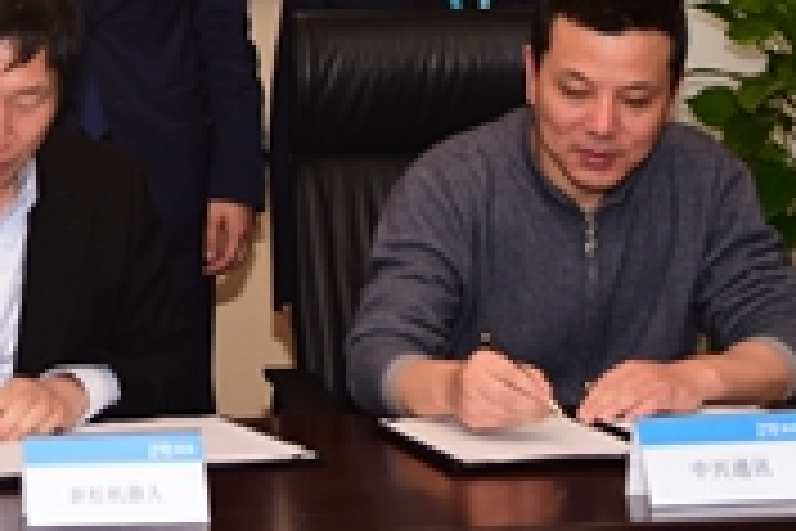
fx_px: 3294
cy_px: -324
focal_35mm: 149
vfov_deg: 8.9
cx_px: -90
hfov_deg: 13.5
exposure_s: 1/60
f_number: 5
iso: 400
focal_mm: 44
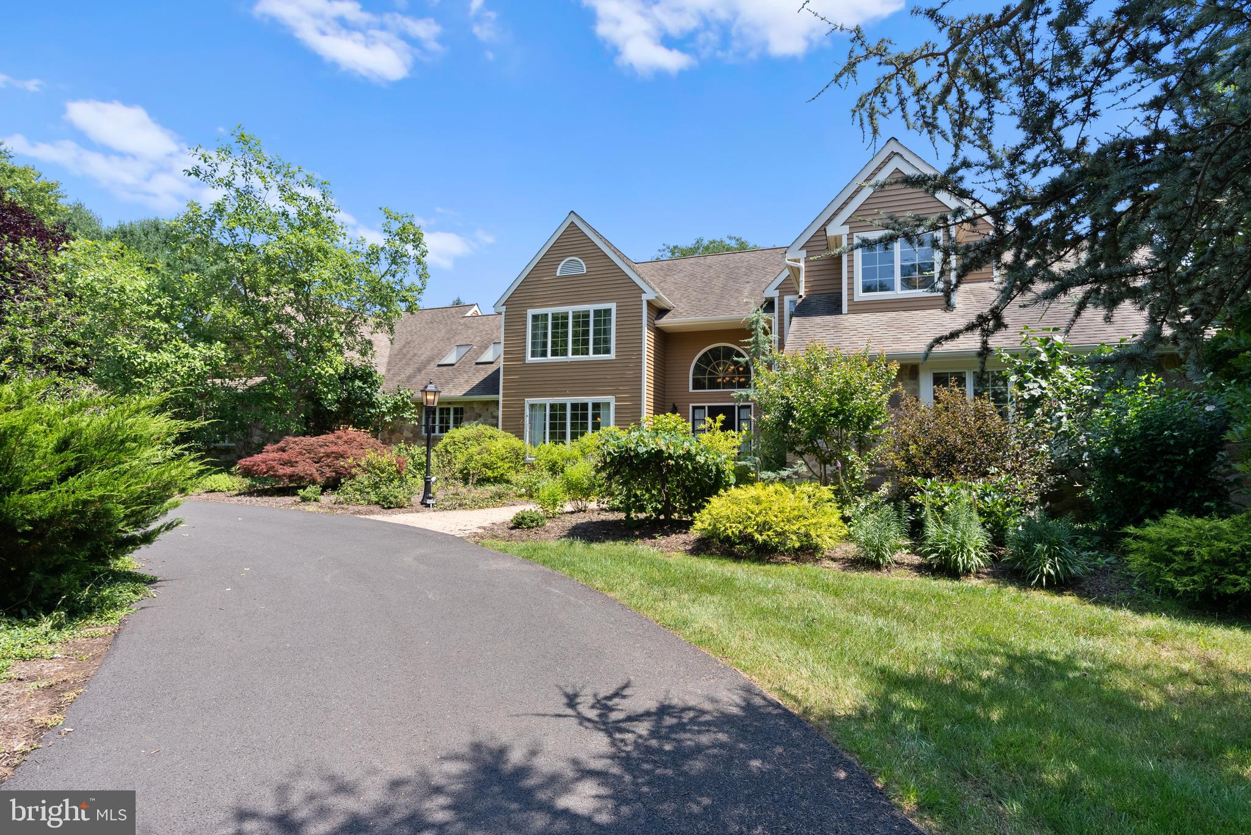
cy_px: 418
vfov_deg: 70.5
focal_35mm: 17
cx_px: 626
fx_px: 591
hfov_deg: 93.3
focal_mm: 17
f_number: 11
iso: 400
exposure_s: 1/160
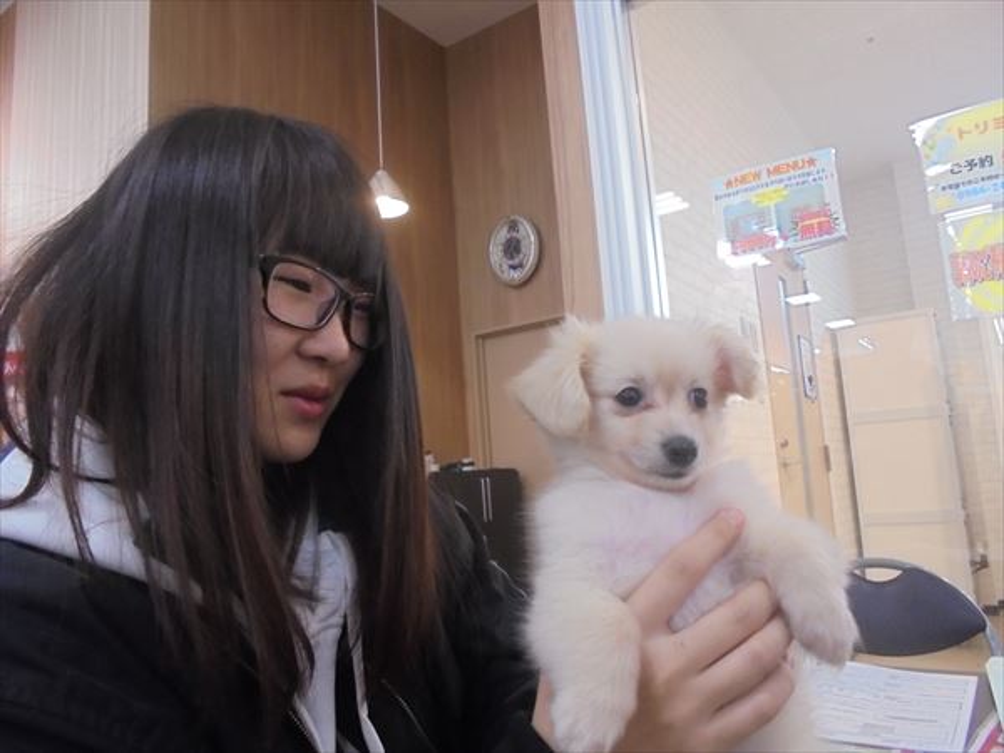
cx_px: 502
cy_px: 376
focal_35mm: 26
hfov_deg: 67.3
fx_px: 754
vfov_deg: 53.1
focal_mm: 4.6
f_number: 3.5
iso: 320
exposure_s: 1/30
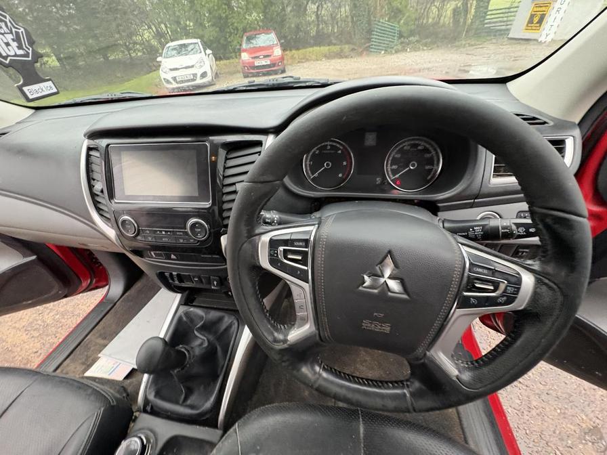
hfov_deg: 102.1
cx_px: 304
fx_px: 245
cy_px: 228
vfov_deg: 85.7
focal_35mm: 14
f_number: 2.2
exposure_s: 1/60
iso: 500
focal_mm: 2.22
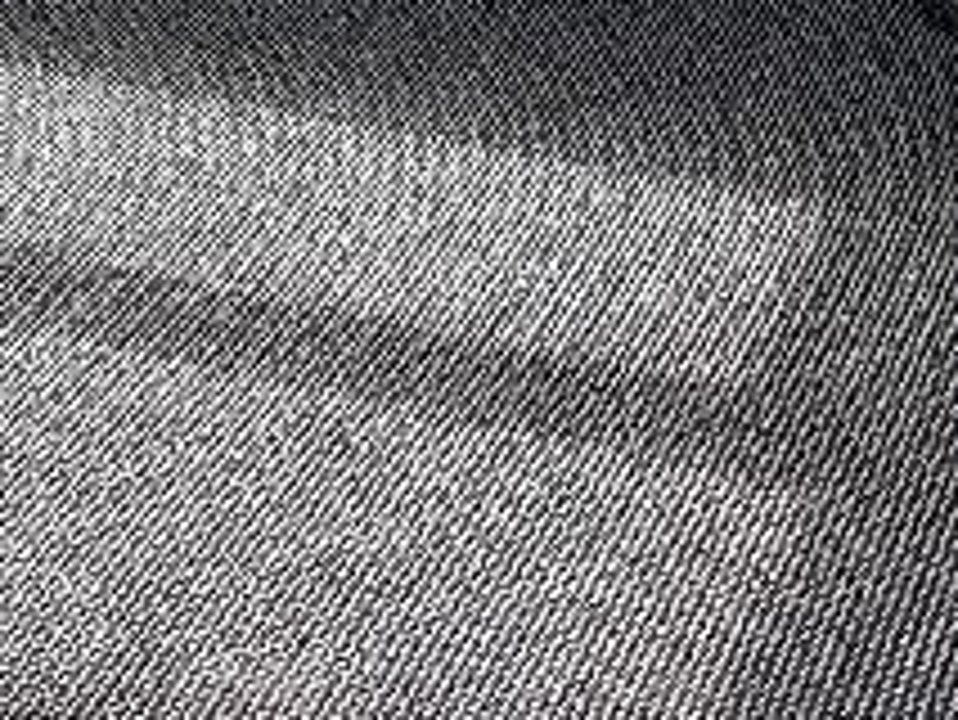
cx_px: -198
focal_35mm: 125
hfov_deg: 15.2
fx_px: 3461
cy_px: -900
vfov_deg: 10.5
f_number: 1.8
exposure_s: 1/164
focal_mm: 4.25
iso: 25
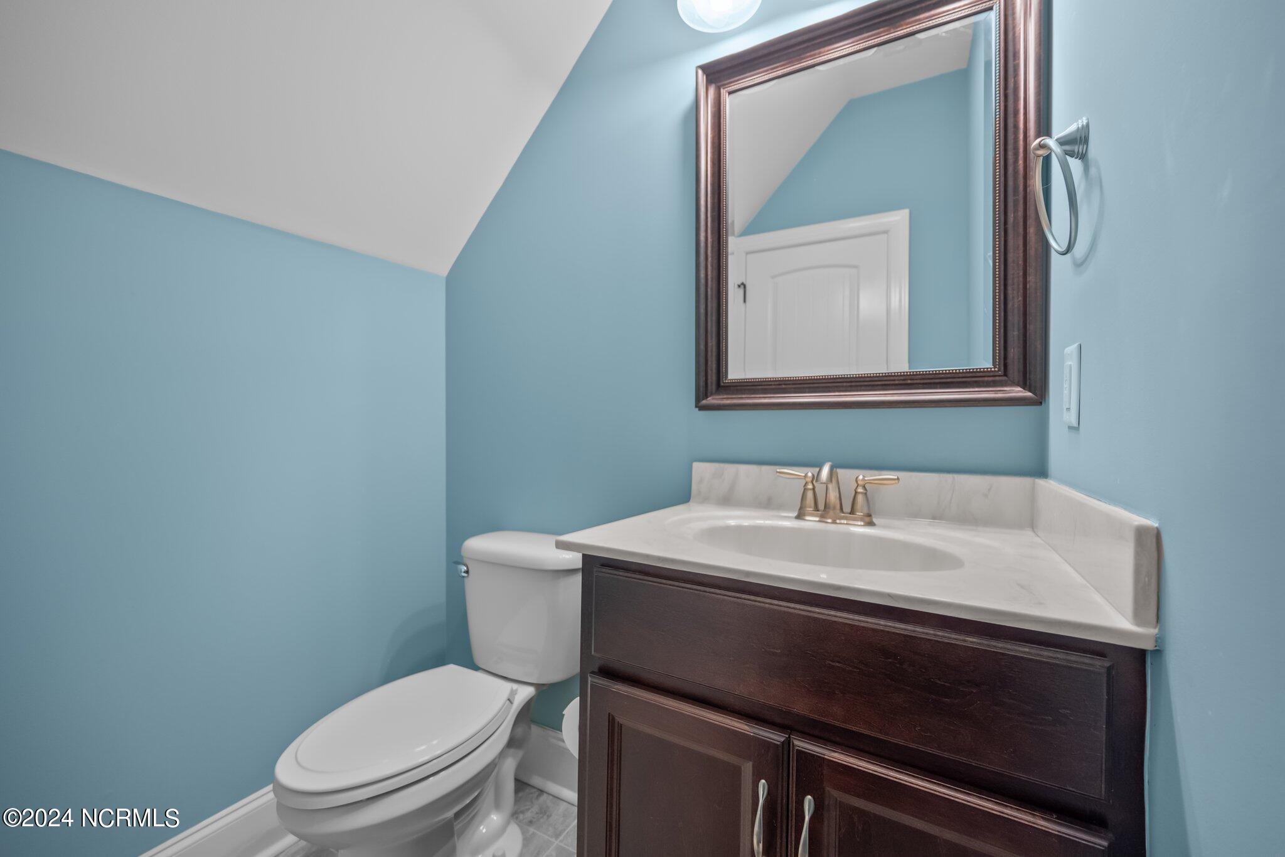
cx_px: 642
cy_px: 428
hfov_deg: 104.3
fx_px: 500
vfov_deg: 81.2
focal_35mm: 14
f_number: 4
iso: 640
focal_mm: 14
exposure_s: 1/15
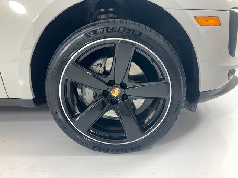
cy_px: 89
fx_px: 193
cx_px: 119
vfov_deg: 49.7
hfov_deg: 63.4
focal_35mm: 28
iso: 40
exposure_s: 1/120
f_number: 1.8
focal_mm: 3.99
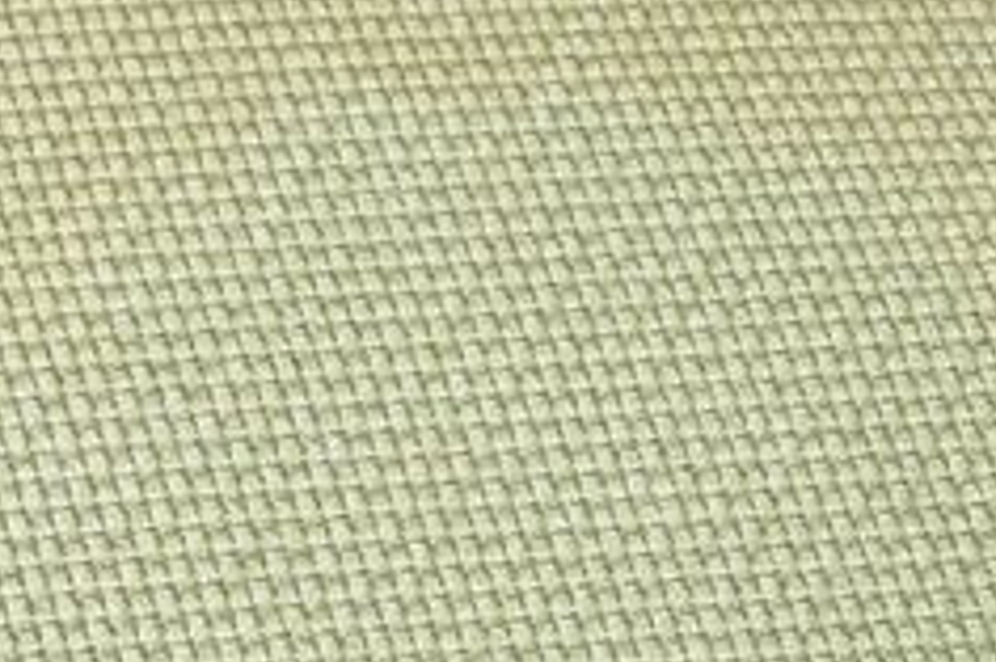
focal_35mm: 264
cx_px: -262
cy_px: -156
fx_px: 7299
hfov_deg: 7.7
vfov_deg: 5.2
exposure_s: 1/60
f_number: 5.3
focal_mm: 46
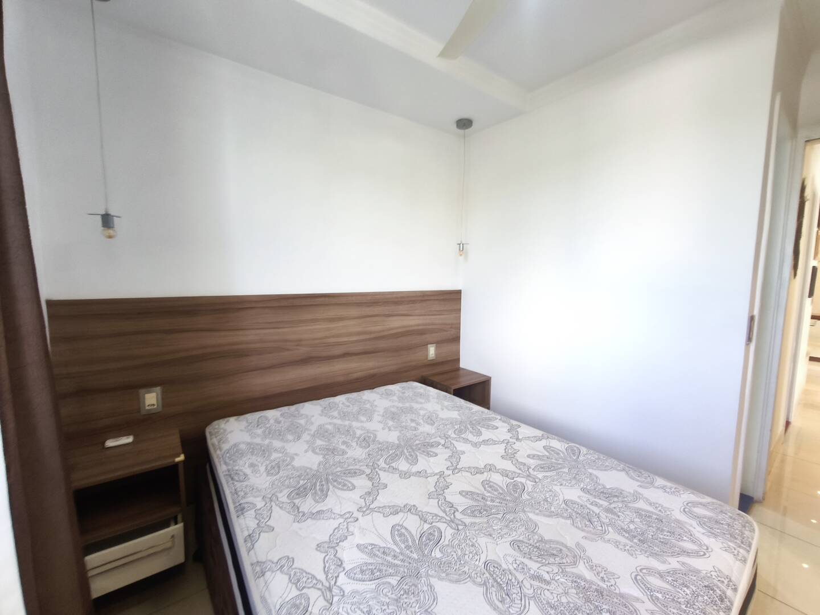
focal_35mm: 15
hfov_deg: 98.2
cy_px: 308
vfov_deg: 81.7
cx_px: 410
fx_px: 355
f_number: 2.2
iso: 250
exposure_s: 1/30
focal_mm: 1.91
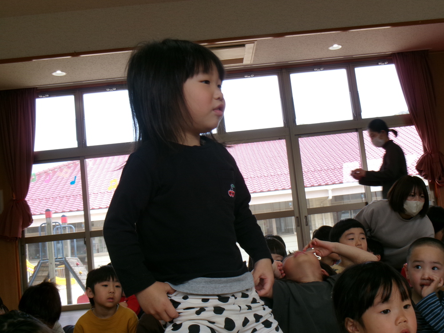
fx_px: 680
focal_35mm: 53
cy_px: 166
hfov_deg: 36.2
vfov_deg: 27.5
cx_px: 222
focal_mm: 9.5
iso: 100
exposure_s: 1/80
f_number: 4.9
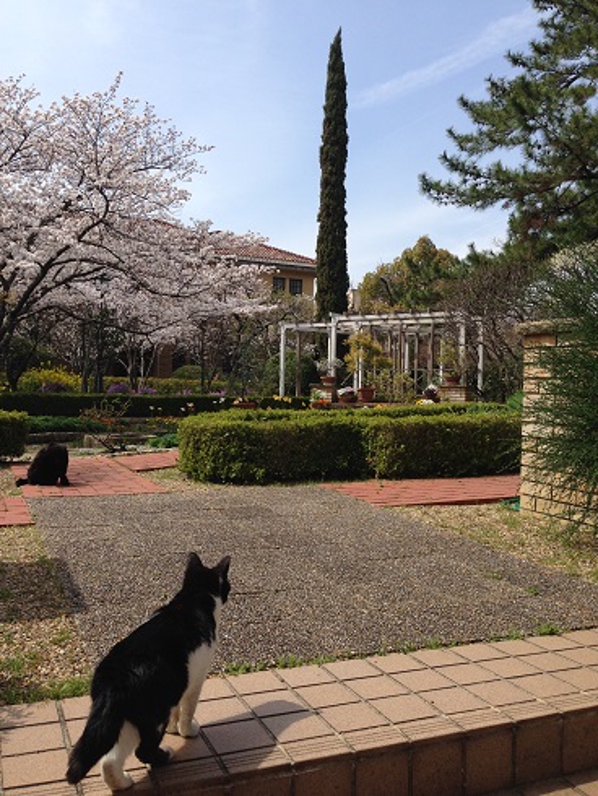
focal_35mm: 33
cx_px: 299
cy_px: 398
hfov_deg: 43.0
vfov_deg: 55.3
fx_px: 759
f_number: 2.4
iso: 50
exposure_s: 1/1550
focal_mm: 4.12
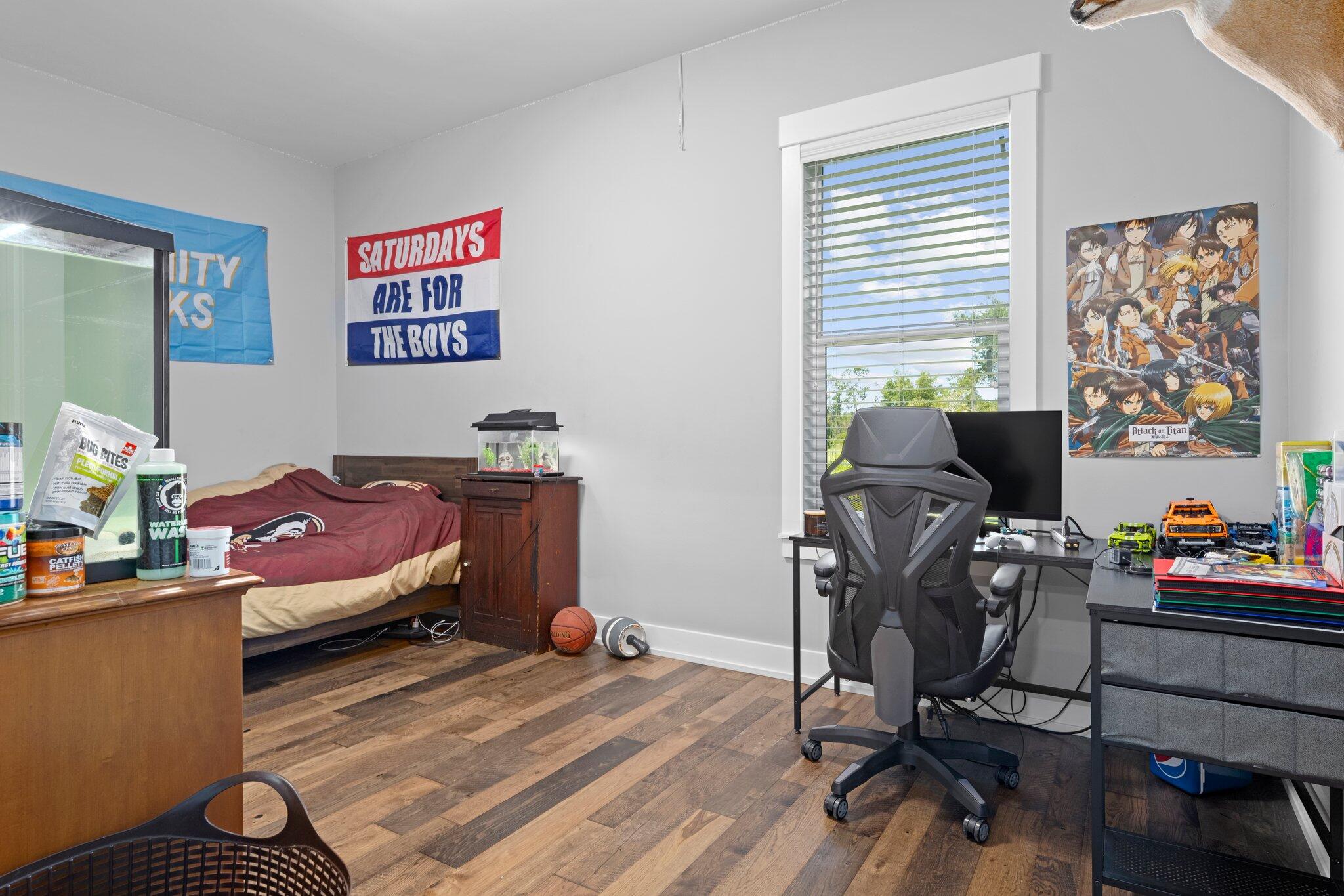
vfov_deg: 61.9
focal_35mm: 20
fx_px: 747
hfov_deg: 84.0
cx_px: 672
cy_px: 448
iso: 500
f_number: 9
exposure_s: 1/1.25
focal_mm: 20
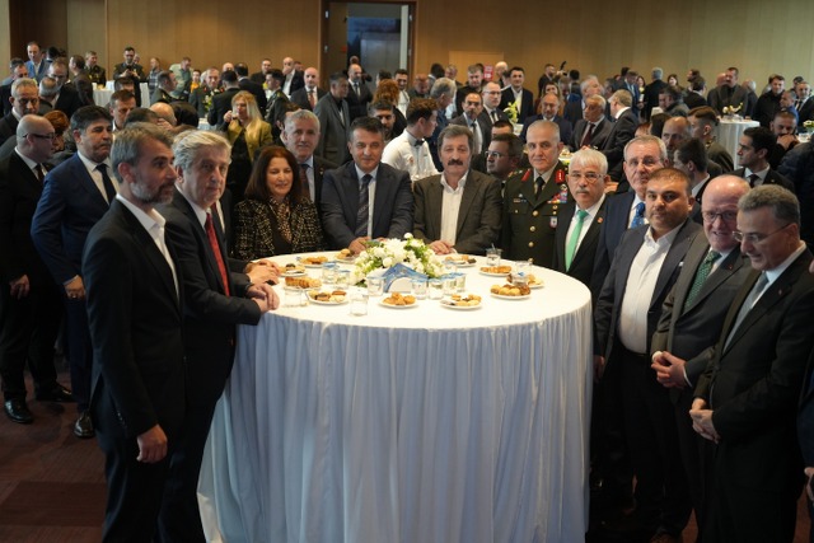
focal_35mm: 48
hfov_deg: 41.1
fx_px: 1086
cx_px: 407
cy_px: 272
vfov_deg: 28.1
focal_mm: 48
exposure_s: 1/160
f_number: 4
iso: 2500
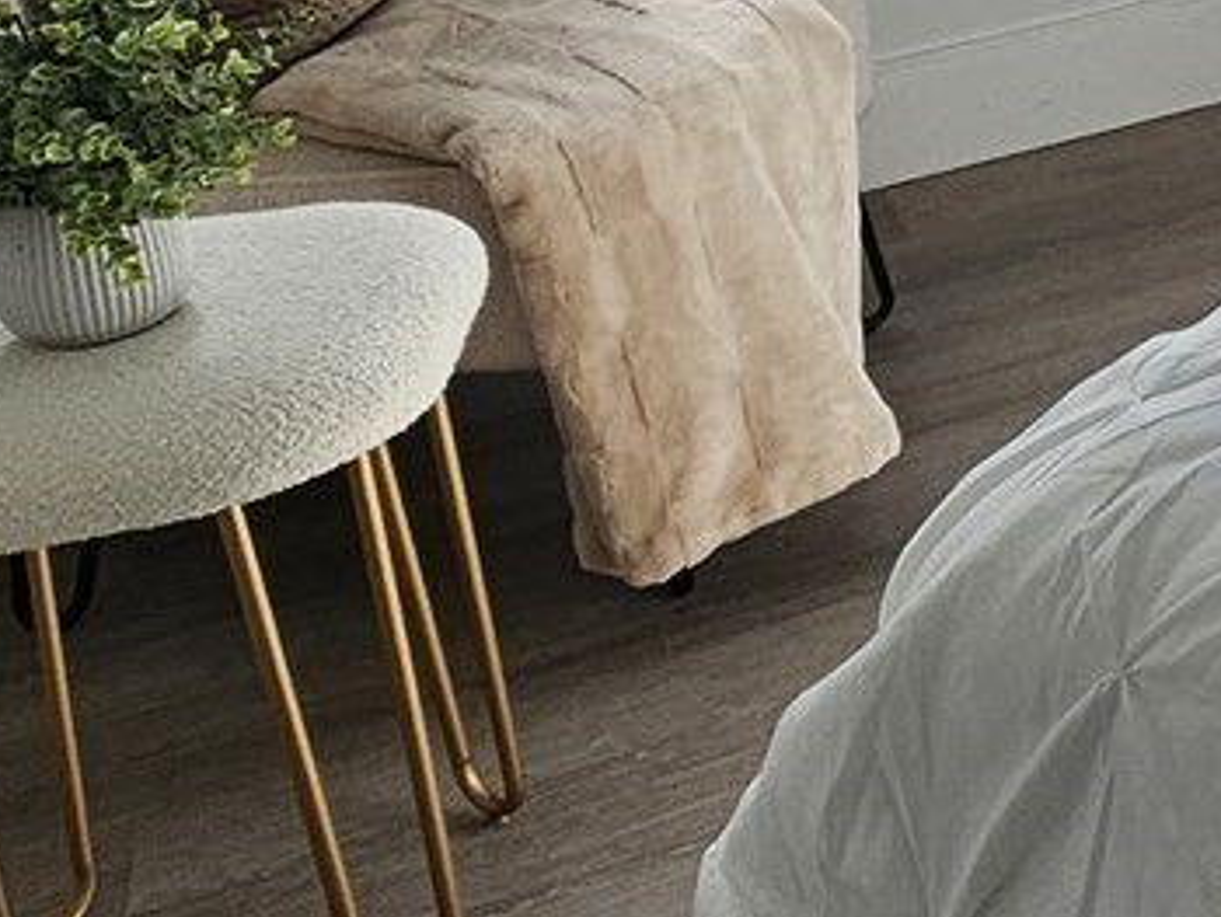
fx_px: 2683
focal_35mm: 76
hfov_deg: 18.4
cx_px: 2344
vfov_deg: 17.5
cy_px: -450
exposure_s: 1/190
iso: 50
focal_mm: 2.2
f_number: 2.2
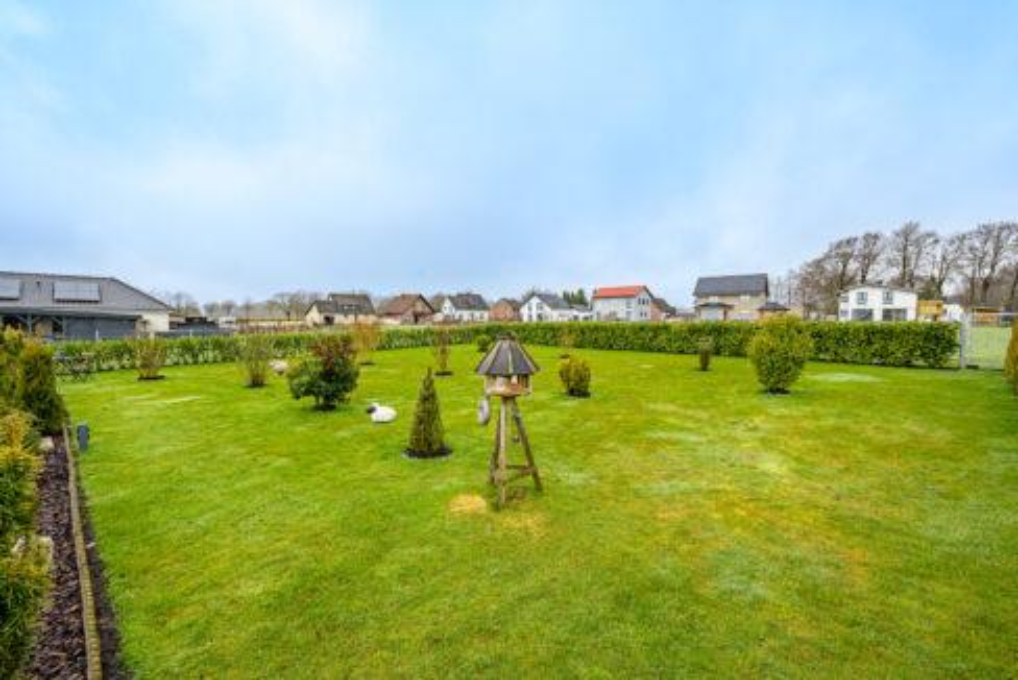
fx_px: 453
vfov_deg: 73.8
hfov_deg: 96.7
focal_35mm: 16
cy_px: 340
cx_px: 509
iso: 320
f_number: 9
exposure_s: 1/1600
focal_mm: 16
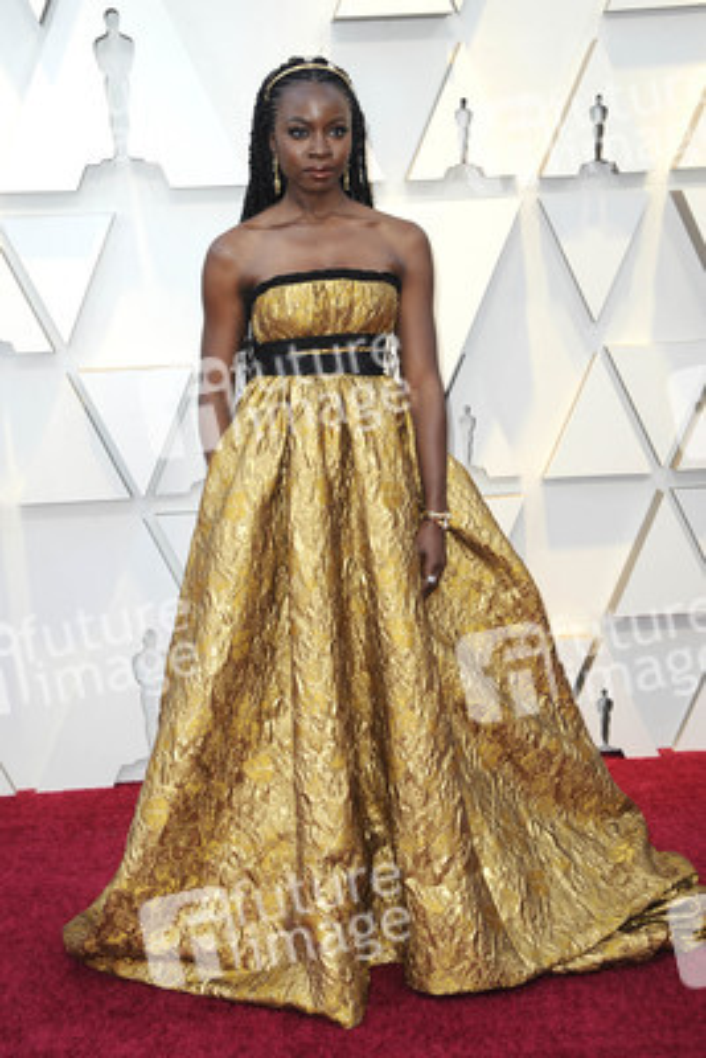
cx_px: 353
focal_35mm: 55
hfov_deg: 24.6
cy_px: 529
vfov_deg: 36.2
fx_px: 1616
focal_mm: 55
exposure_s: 1/250
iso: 800
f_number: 6.3
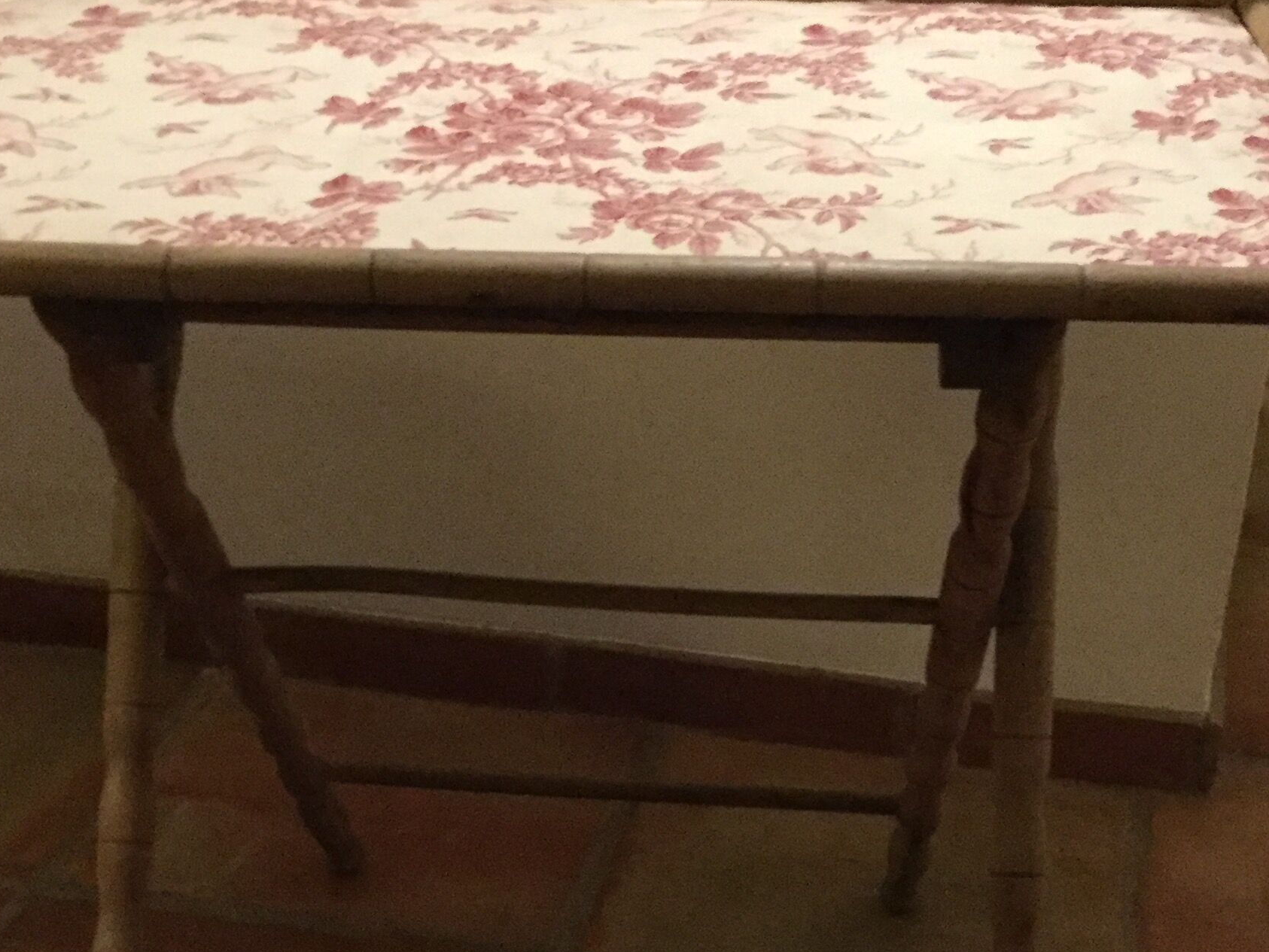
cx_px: 667
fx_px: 2200
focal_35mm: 60
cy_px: 702
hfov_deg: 32.2
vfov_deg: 24.2
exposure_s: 1/17
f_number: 2.4
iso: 320
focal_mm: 3.3
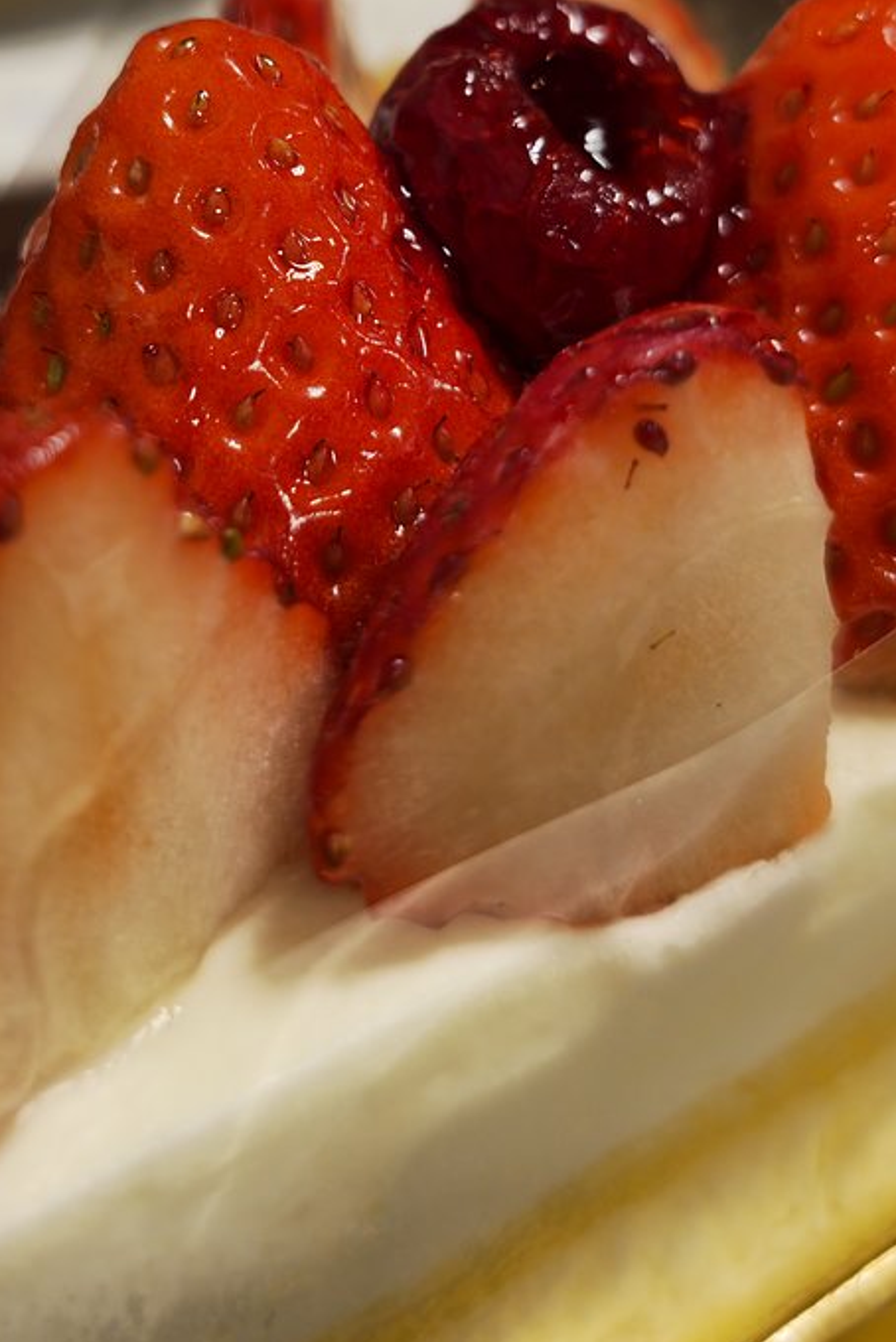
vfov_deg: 35.5
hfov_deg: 25.0
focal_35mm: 54
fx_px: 2014
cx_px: 363
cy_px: 249
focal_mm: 6.3
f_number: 1.7
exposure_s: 1/50
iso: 64
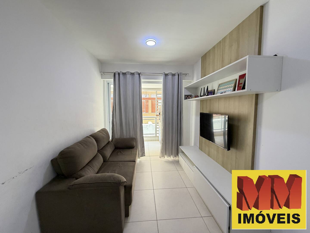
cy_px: 116
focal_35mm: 14
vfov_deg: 85.7
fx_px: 125
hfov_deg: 102.1
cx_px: 155
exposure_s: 1/117
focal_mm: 2.22
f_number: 2.2
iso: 320
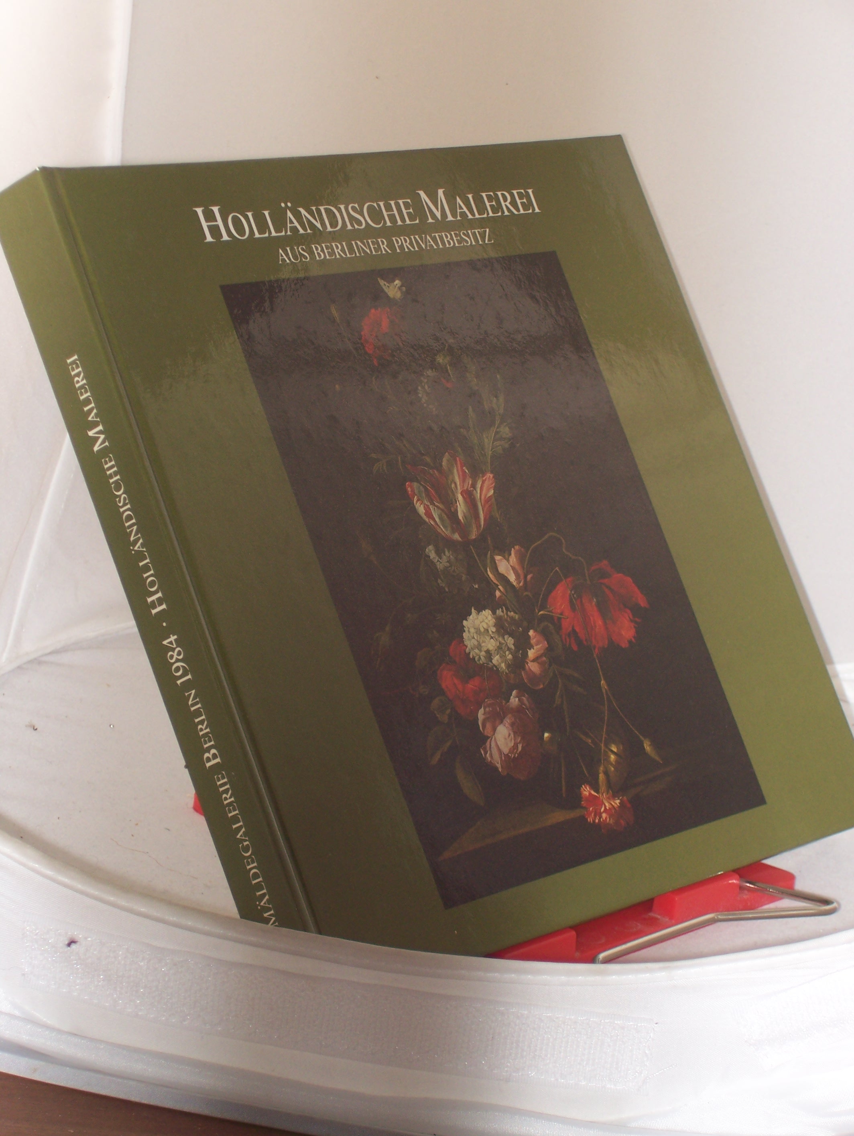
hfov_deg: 14.5
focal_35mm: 102
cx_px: 427
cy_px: 568
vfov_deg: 19.2
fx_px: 3351
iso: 80
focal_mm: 16.8
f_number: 4.6
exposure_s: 1/100
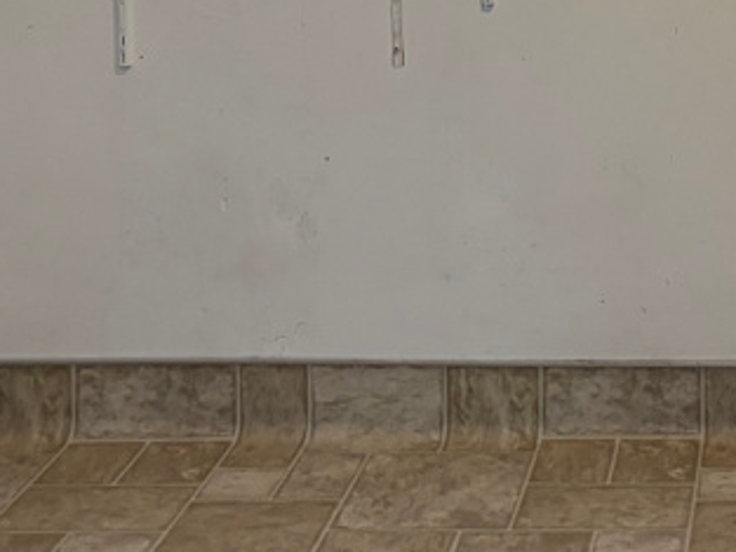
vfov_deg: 16.2
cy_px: -221
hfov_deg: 21.5
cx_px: 856
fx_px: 1808
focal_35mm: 85
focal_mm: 5.96
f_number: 1.6
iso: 125
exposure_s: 1/60
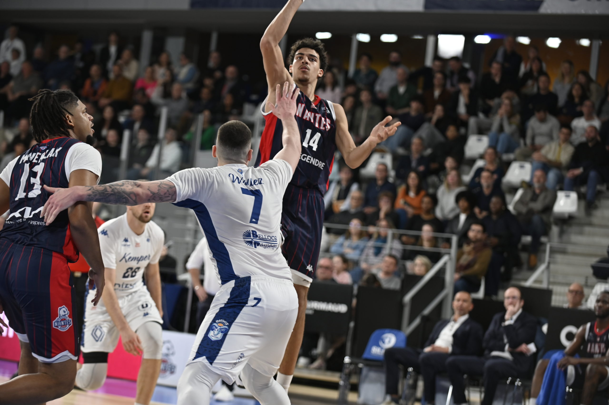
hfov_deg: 19.5
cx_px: 304
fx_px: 1775
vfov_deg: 13.0
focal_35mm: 105
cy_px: 202
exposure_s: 1/500
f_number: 2.8
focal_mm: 105
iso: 500
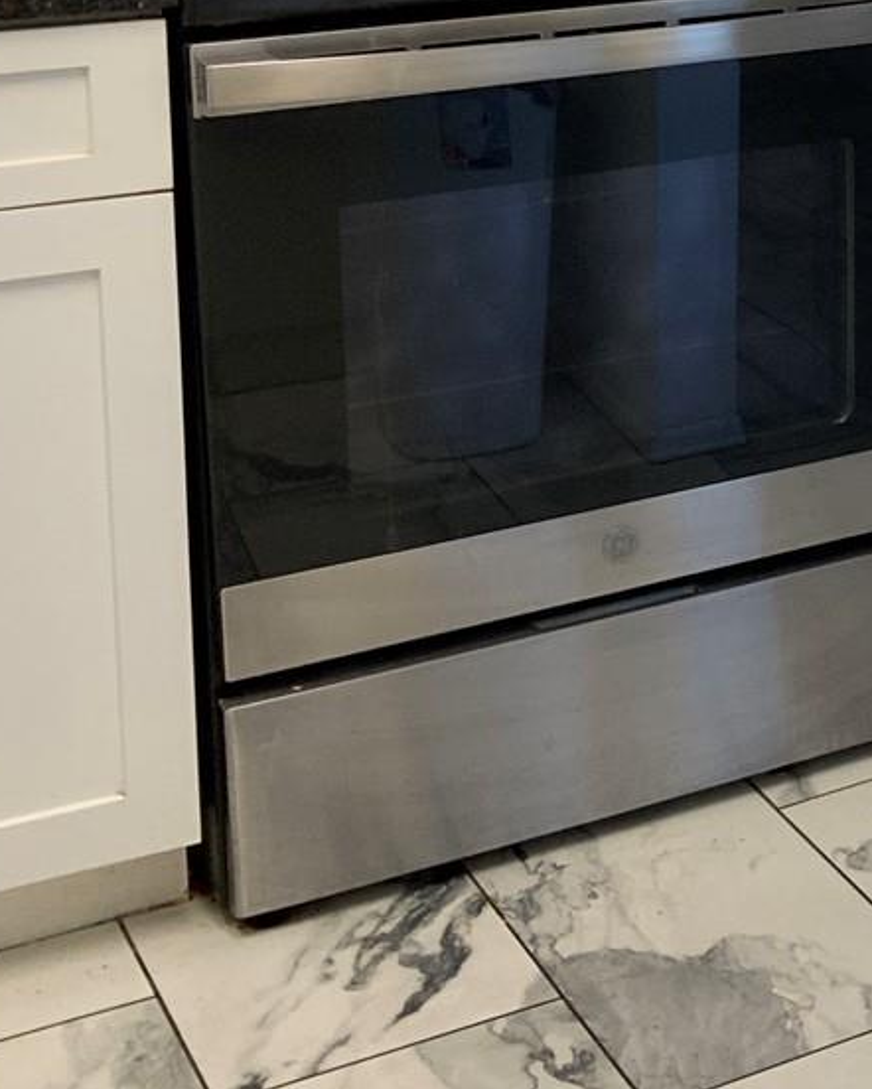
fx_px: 2644
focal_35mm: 82
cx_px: 1298
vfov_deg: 22.5
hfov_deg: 17.0
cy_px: 34
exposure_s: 1/60
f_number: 1.8
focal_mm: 3
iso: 40
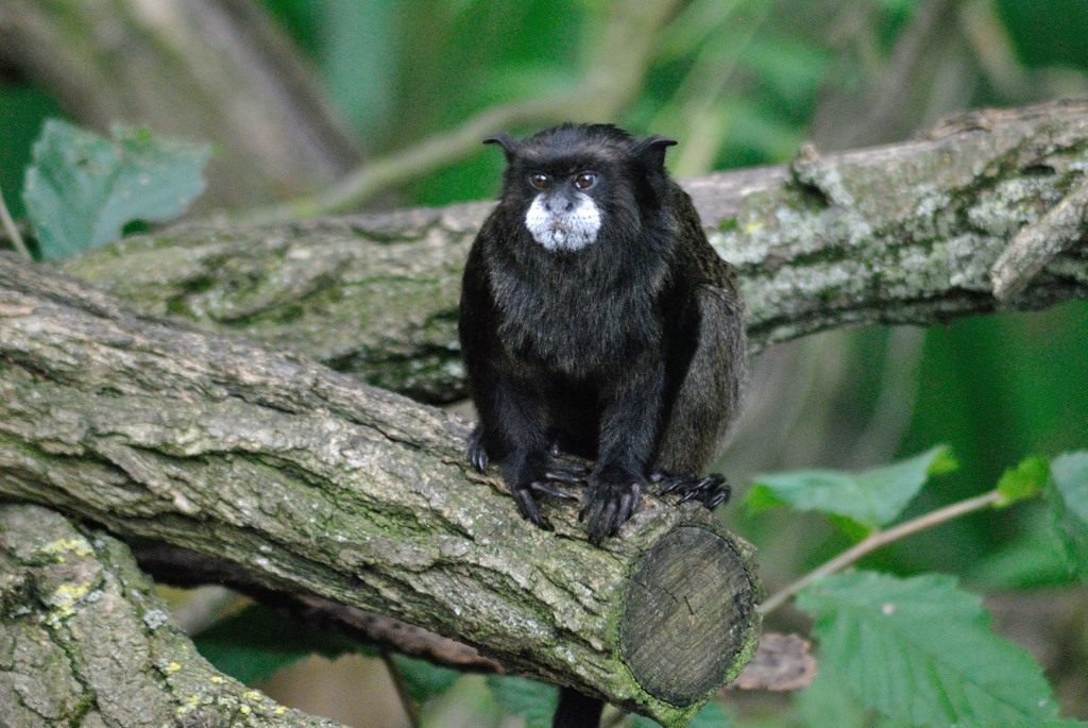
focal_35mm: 450
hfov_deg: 4.6
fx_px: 13613
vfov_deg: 3.1
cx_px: 544
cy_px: 364
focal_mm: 300
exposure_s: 1/250
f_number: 5.6
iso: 1600
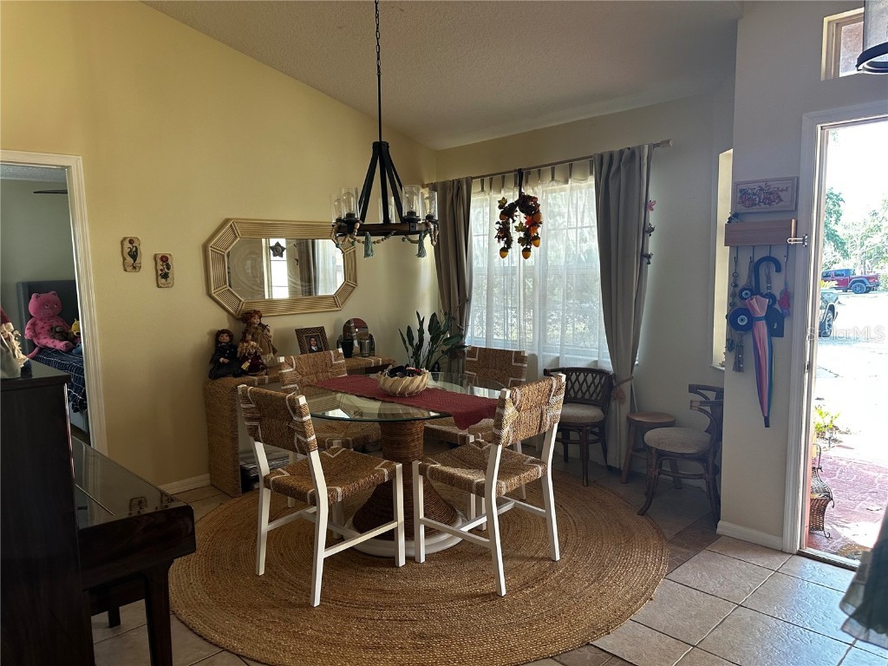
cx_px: 444
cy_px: 333
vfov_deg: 56.8
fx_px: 616
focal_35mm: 24
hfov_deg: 71.6
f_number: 1.78
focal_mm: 6.86
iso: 160
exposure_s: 1/121
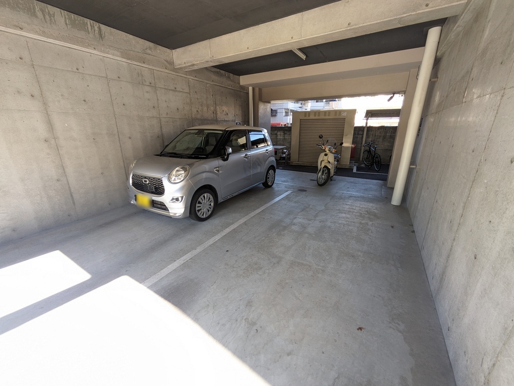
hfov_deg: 102.0
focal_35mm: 14
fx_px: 208
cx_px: 257
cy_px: 193
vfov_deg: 85.7
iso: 69
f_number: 2.2
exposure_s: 1/100
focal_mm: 1.83
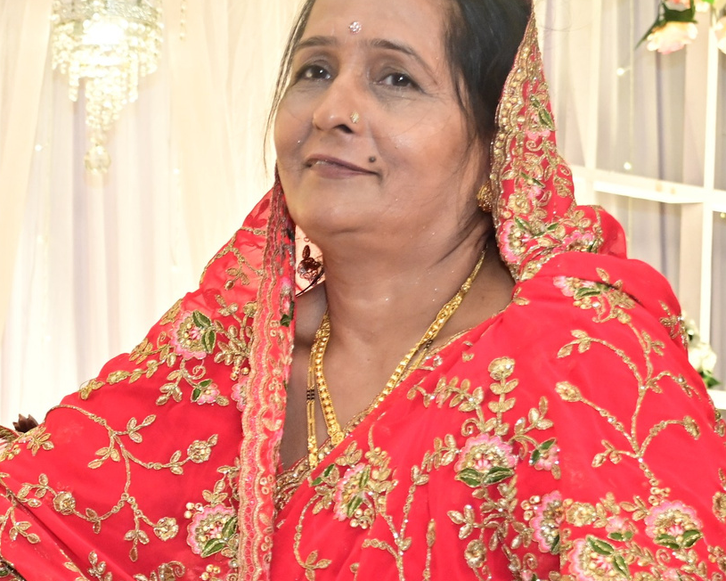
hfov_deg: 16.3
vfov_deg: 13.5
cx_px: -211
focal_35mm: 112
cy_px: 642
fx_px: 2407
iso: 1250
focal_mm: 38
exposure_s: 1/160
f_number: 5
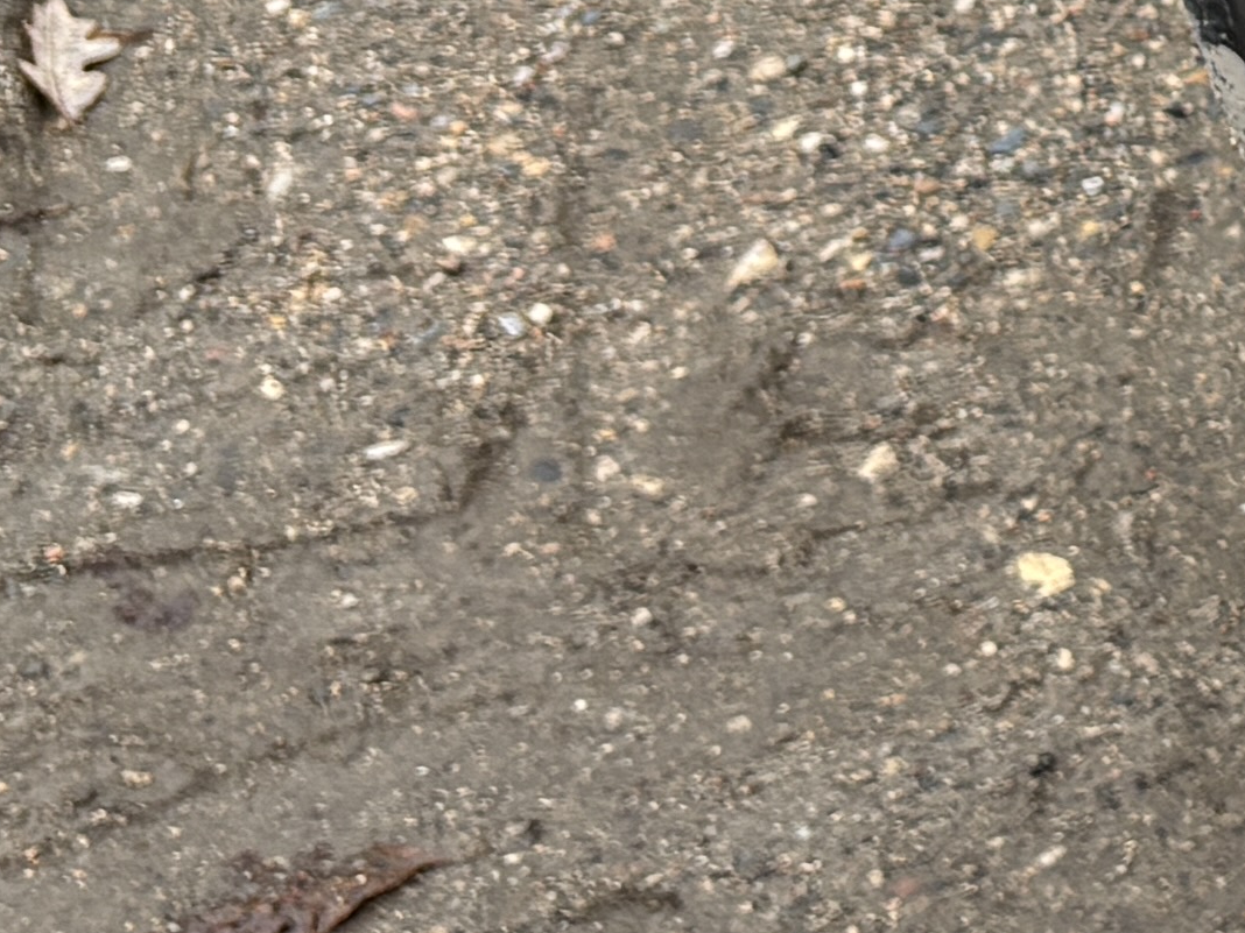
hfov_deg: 12.2
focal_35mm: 139
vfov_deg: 10.5
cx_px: 2652
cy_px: -226
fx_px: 4999
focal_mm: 5.96
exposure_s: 1/303
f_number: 1.6
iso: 40
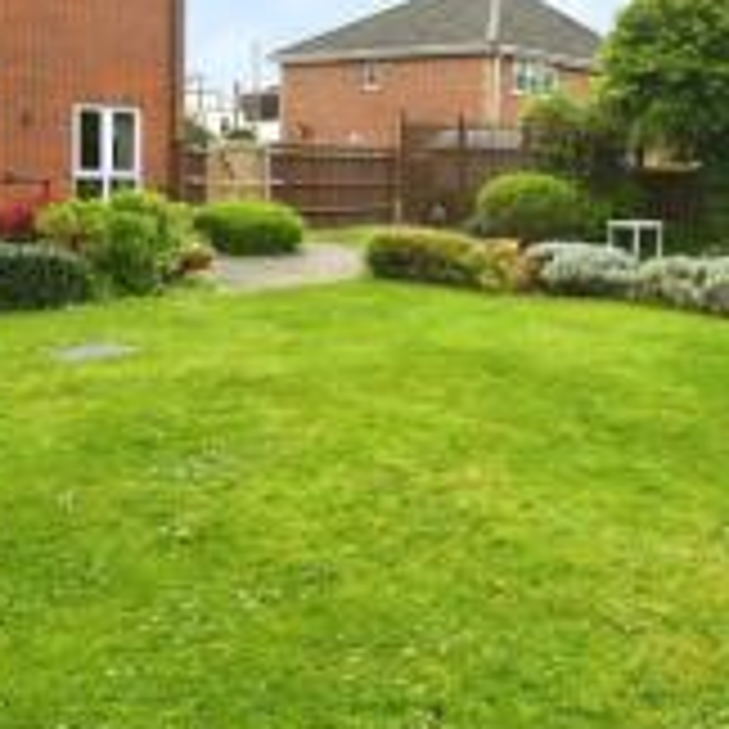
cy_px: 196
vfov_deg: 45.8
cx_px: 722
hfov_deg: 41.4
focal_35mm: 35
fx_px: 834
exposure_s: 1/640
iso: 1000
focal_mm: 14
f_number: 8
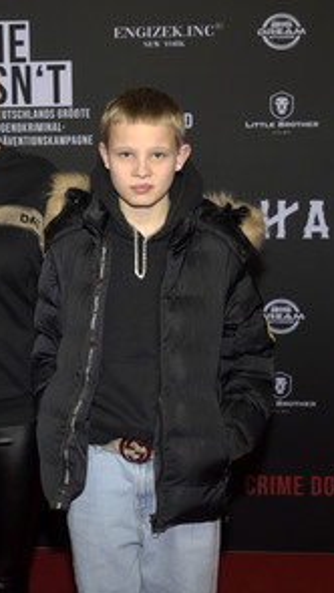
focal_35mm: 48
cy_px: 300
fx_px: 756
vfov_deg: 42.9
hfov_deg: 23.1
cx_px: -53
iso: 500
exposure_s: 1/250
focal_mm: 30
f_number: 5.6
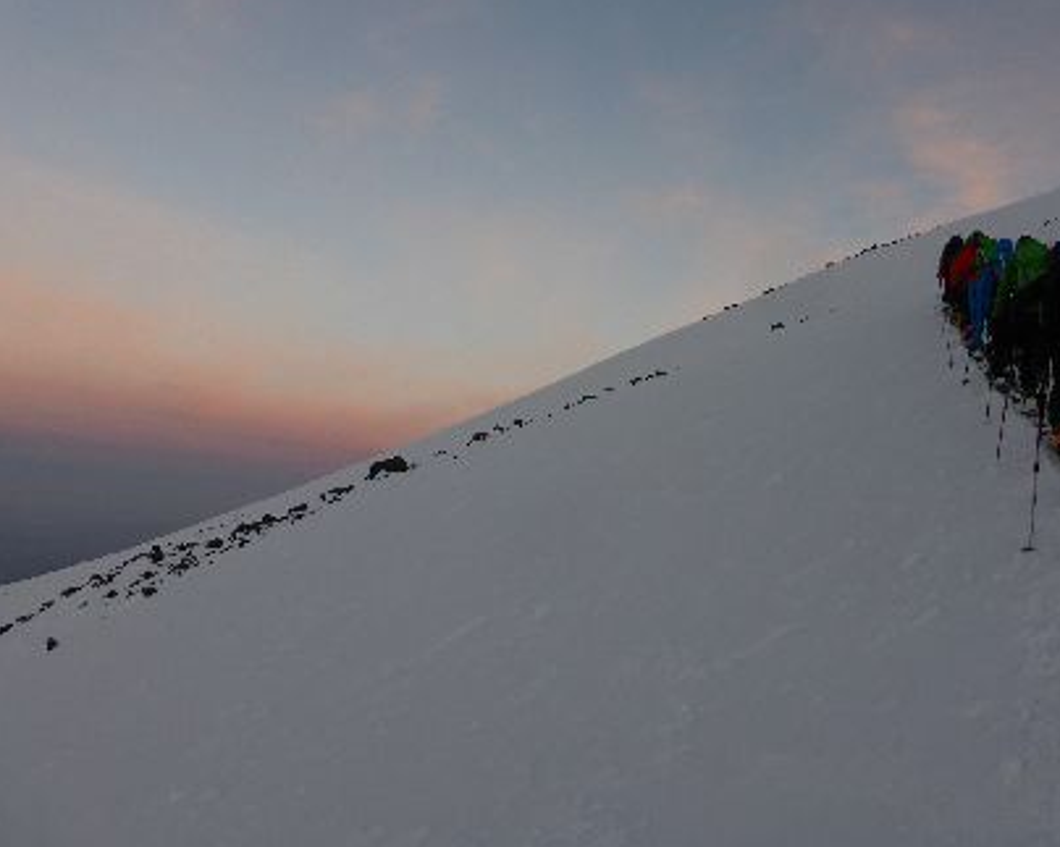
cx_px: 561
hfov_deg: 60.4
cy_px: 395
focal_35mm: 29
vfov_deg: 49.9
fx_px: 910
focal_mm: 4.3
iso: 100
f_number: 3.3
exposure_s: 1/100
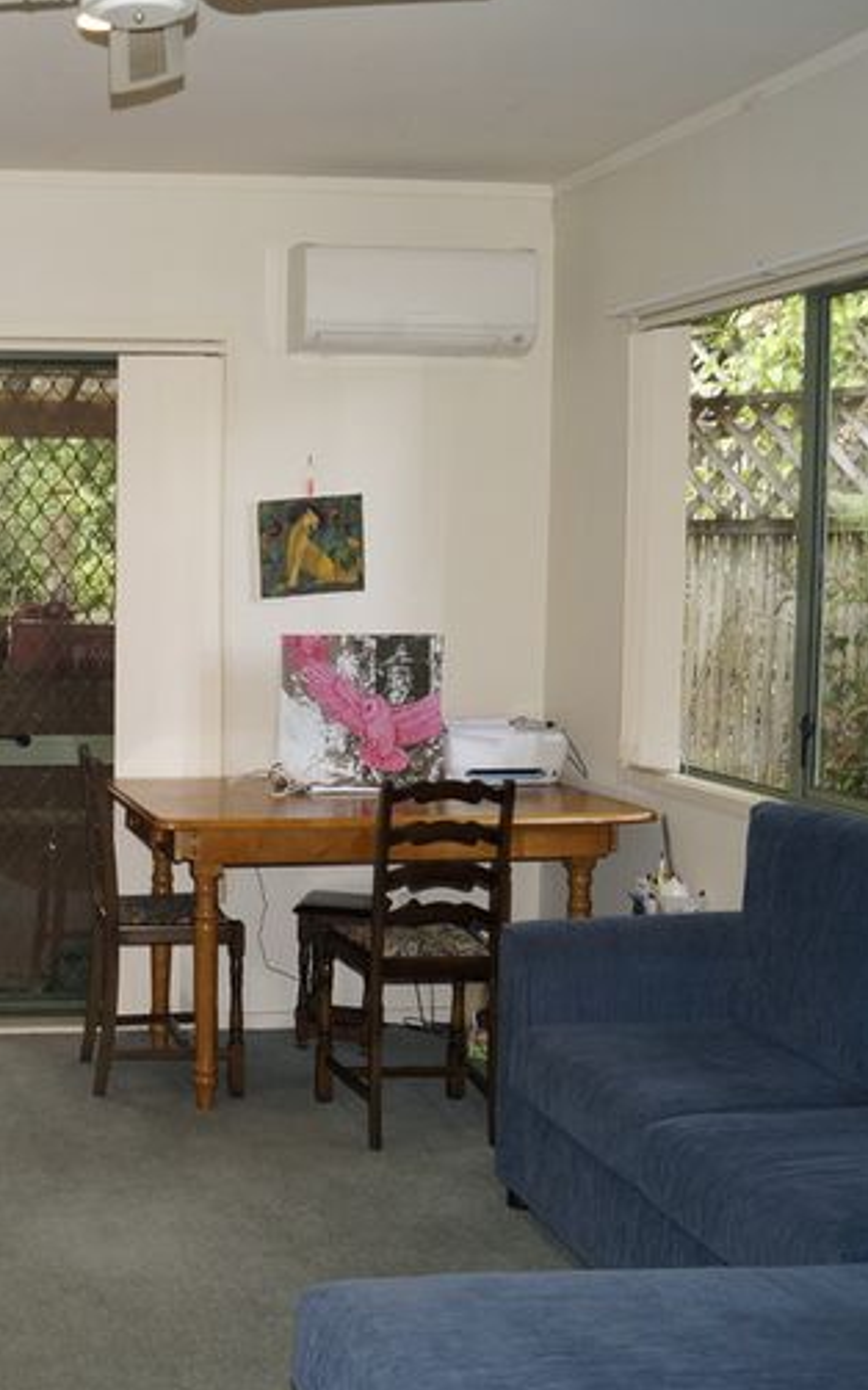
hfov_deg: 28.2
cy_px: 691
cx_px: -47
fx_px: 1591
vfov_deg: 47.2
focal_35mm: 42
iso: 320
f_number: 4
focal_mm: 18
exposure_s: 1/60
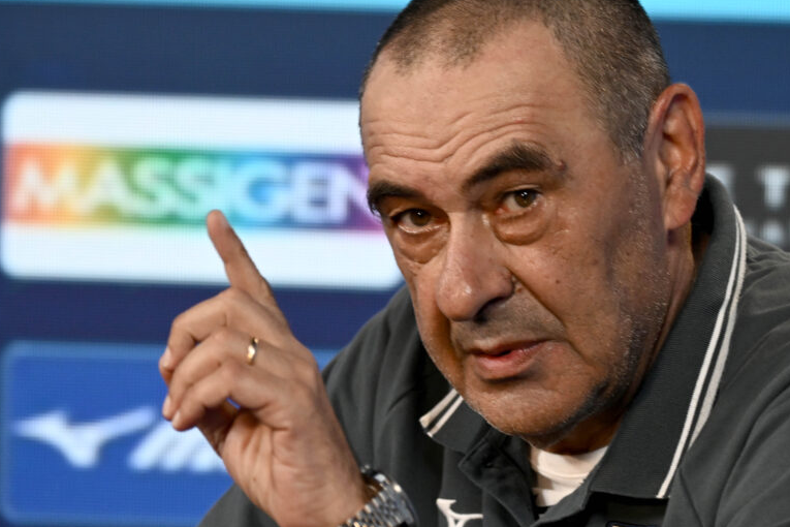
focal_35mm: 308
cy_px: 271
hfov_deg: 6.7
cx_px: 340
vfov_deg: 4.5
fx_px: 6758
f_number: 5
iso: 2000
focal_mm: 230
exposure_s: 1/160
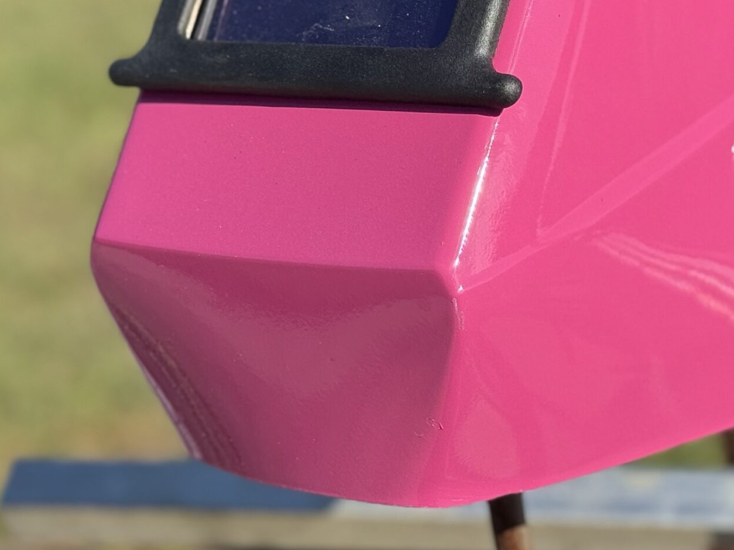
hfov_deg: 20.0
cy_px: 99
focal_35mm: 98
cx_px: 493
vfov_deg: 15.0
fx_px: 2078
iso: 100
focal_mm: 6.76
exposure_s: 1/5208
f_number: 1.78
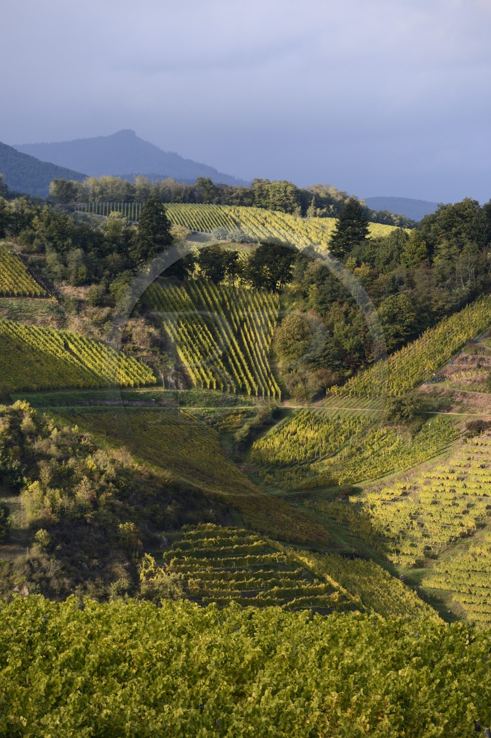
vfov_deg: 10.3
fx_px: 4096
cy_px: 369
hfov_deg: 6.9
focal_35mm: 200
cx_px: 246
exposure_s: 1/200
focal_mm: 200
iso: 200
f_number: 8
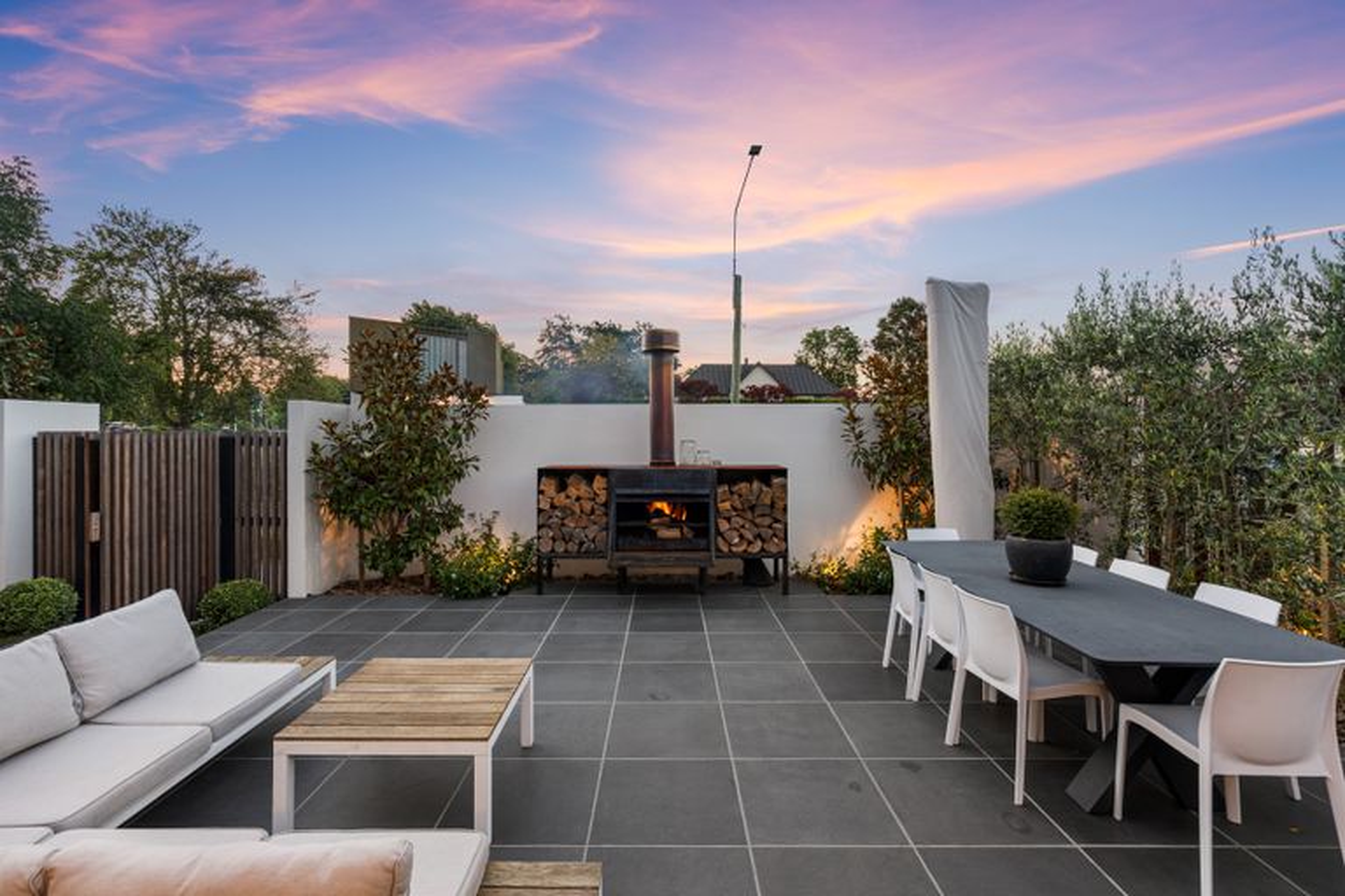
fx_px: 598
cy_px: 448
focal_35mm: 16
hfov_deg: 96.7
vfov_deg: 73.7
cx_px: 672
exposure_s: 1/15
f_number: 8
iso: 800
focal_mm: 16
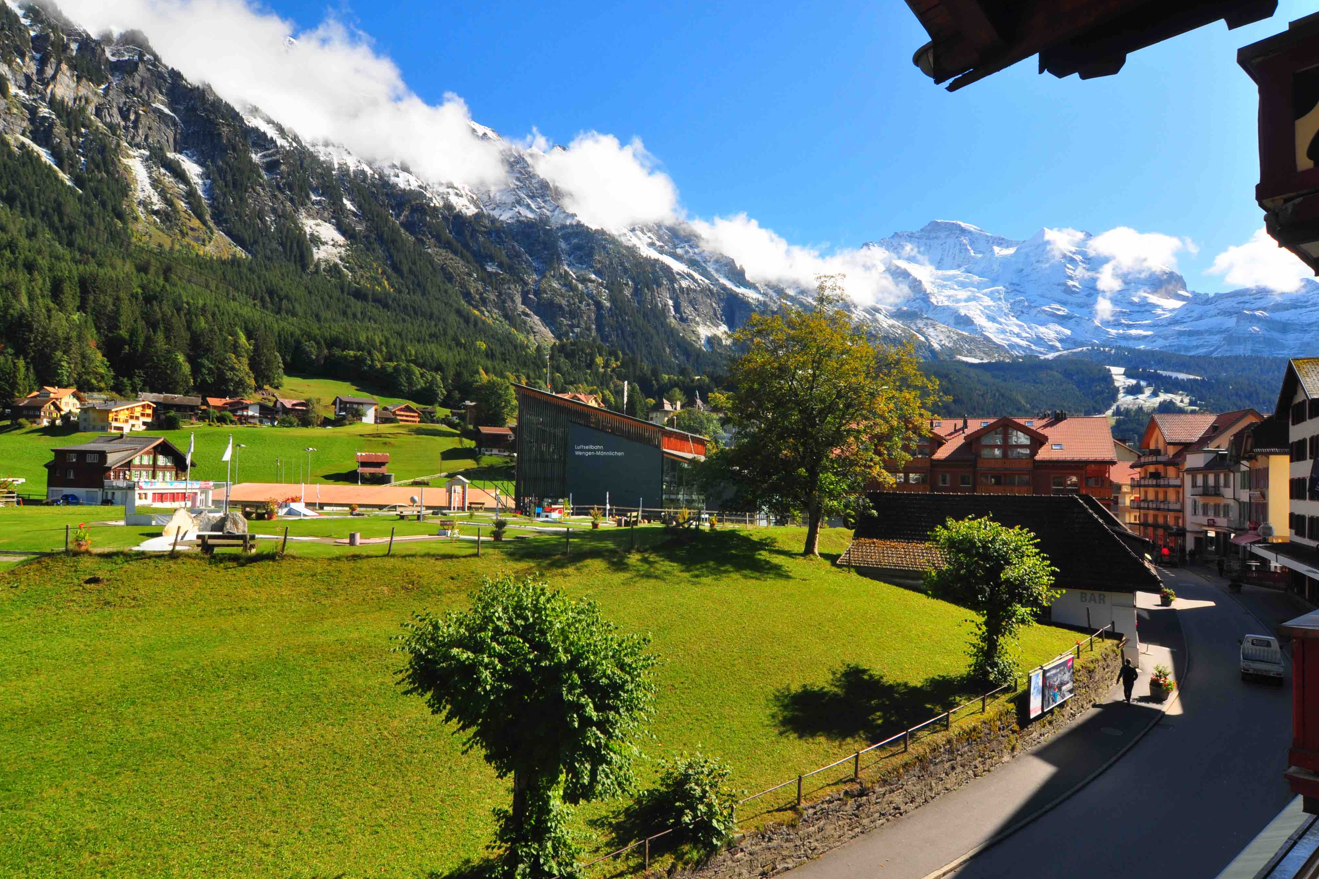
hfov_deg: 86.9
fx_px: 696
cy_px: 456
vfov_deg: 64.5
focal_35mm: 19
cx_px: 678
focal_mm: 12
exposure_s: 1/100
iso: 200
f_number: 13
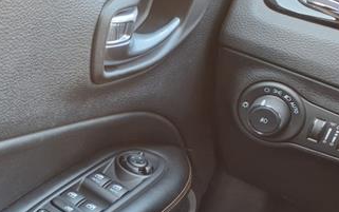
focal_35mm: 57
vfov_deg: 22.3
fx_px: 527
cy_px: 184
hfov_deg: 33.6
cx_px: 27
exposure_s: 1/40
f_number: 1.9
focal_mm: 3.58
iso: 125
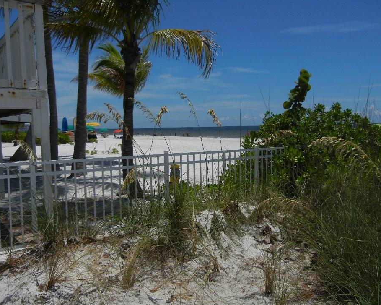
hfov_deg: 54.2
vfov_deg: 44.5
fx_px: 372
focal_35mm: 33
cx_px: 203
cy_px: 160
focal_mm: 5.4
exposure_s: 1/1300
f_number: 7
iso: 160
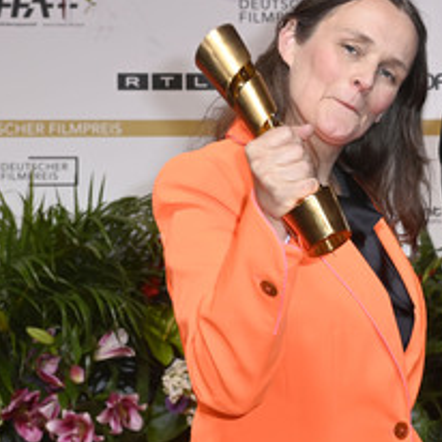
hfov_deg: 16.3
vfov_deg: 16.7
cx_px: 477
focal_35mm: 104
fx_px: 1502
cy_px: 142
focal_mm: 56
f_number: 6.3
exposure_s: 1/200
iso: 1000
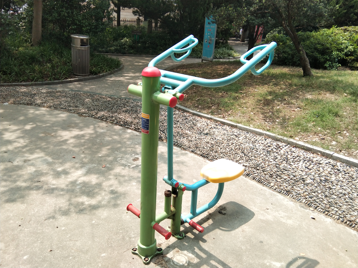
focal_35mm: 31
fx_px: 321
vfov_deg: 45.4
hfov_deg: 58.4
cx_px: 179
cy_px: 134
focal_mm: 3.69
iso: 50
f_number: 2.2
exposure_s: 1/423
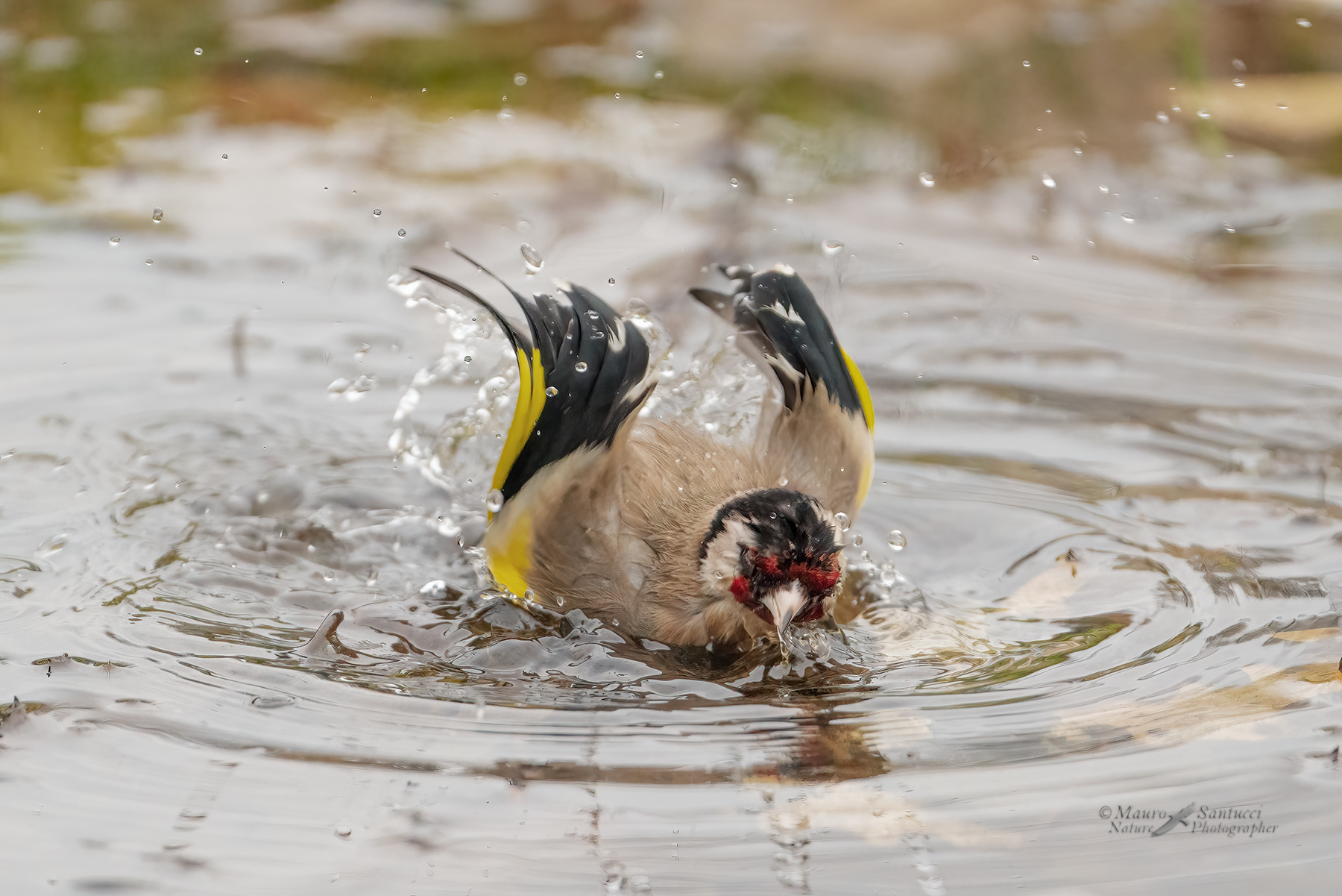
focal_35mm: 840
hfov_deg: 2.5
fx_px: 31319
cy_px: 448
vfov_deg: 1.6
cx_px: 671
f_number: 9
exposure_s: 1/2000
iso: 8000
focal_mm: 840
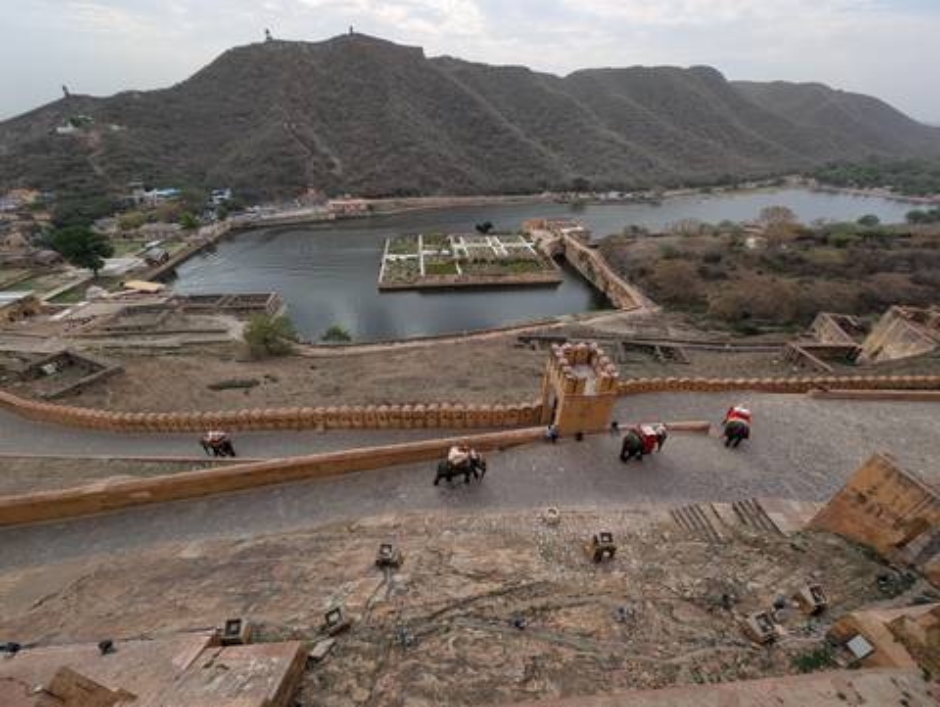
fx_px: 326
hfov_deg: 110.5
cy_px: 354
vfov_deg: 94.6
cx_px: 470
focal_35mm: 12
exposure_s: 1/1314
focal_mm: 2.23
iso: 38
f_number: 1.95
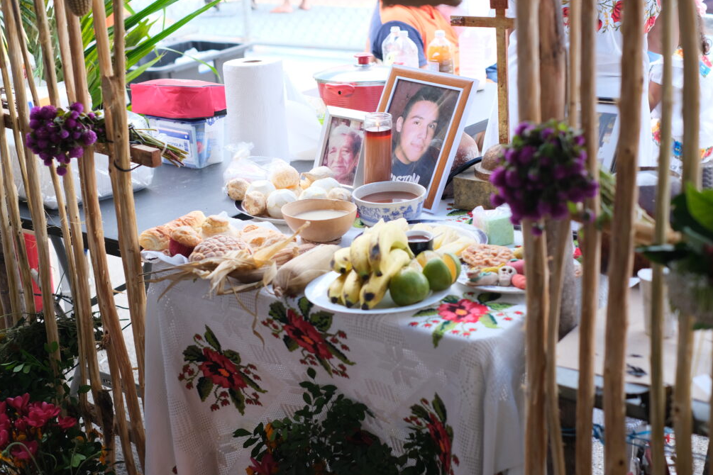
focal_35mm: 54
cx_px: 360
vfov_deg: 25.1
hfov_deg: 36.9
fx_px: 1069
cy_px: 234
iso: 320
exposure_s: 1/210
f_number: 2.5
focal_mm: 35
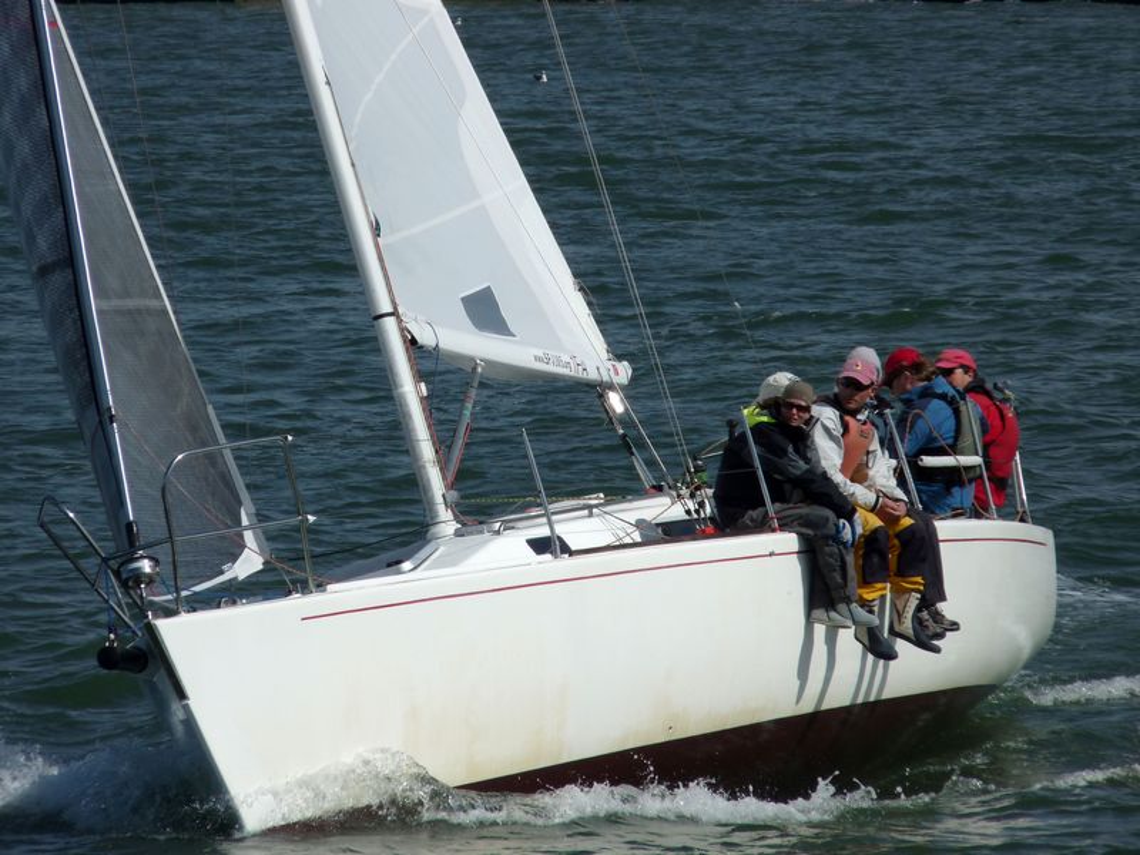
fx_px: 14622
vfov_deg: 3.3
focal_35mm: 444
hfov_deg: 4.5
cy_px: 428
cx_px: 570
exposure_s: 1/800
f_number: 8
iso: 100
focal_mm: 78.9
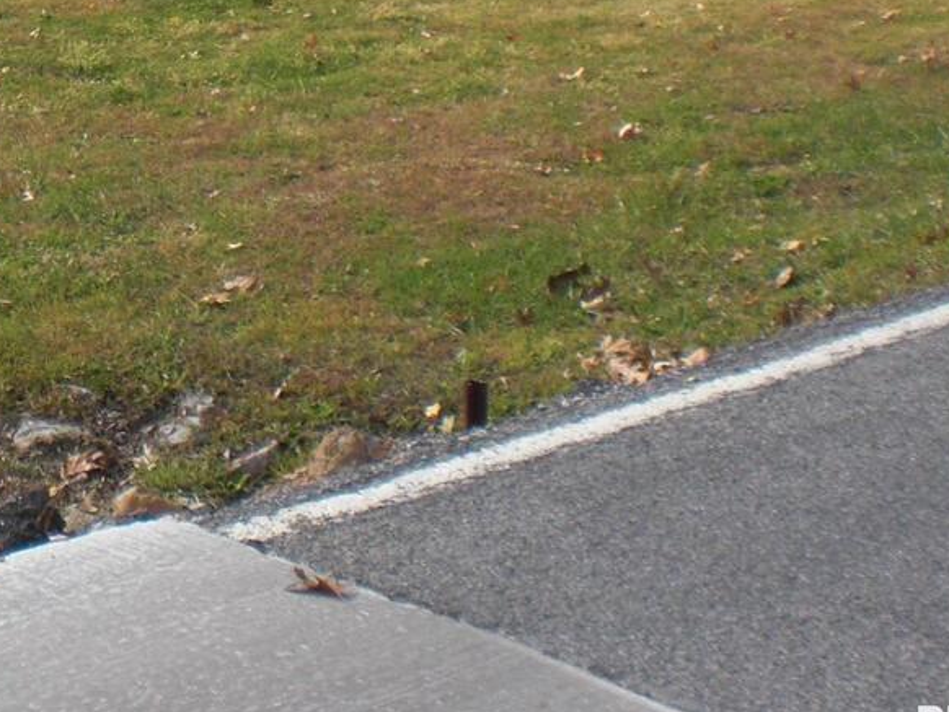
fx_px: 2578
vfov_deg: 15.2
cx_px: -101
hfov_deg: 19.9
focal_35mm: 94
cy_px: -122
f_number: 5.6
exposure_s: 1/200
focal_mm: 6.3
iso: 64
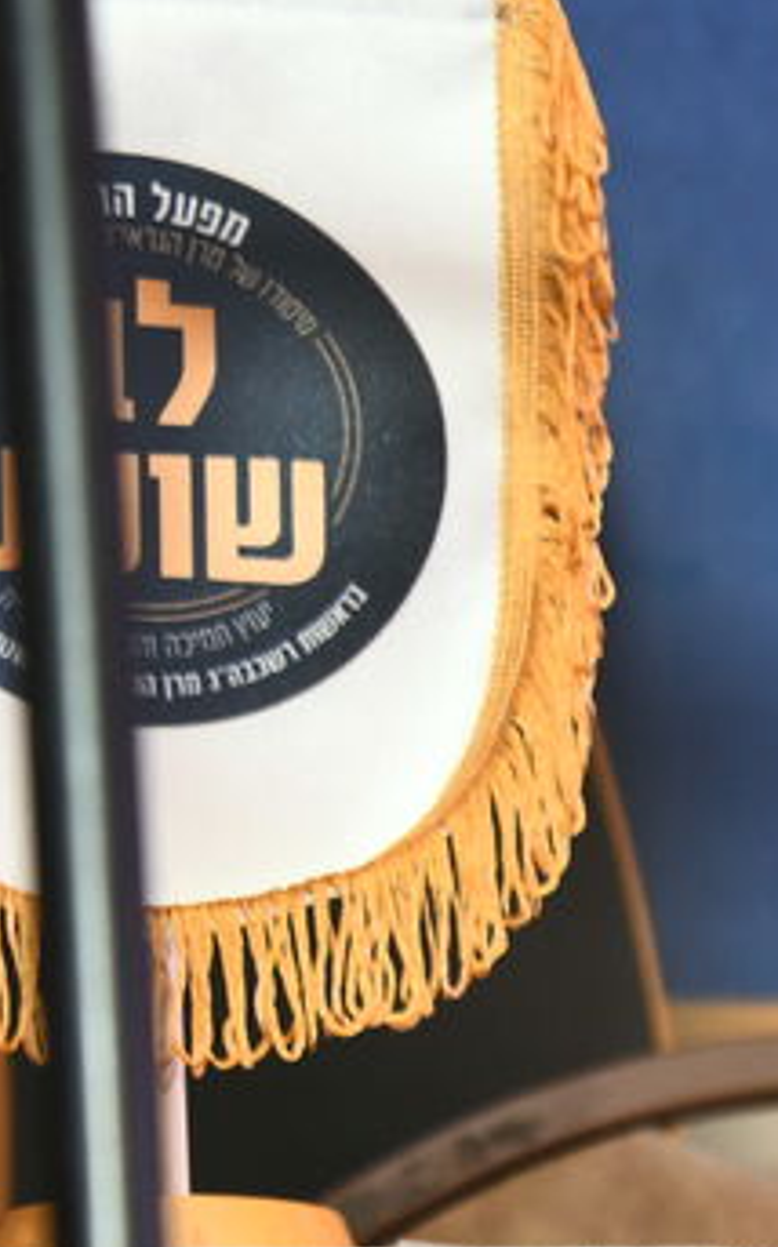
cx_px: 2309
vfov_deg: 8.1
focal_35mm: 258
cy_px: 1336
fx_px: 8764
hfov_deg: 4.9
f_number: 5.6
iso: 800
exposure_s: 1/160
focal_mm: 62
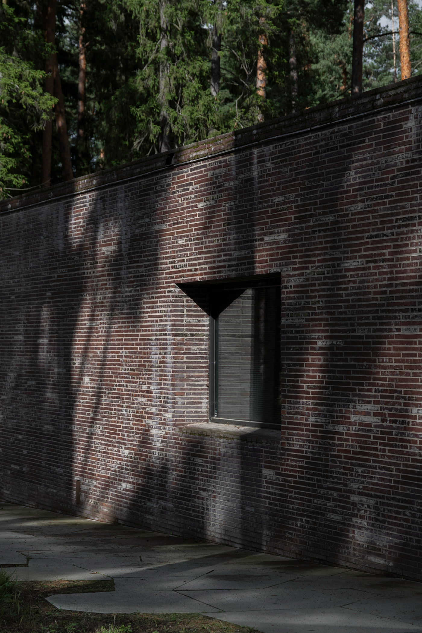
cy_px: 316
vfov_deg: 21.5
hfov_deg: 14.4
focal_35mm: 95
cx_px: 211
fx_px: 1670
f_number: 7.1
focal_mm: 95
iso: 400
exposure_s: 1/1000
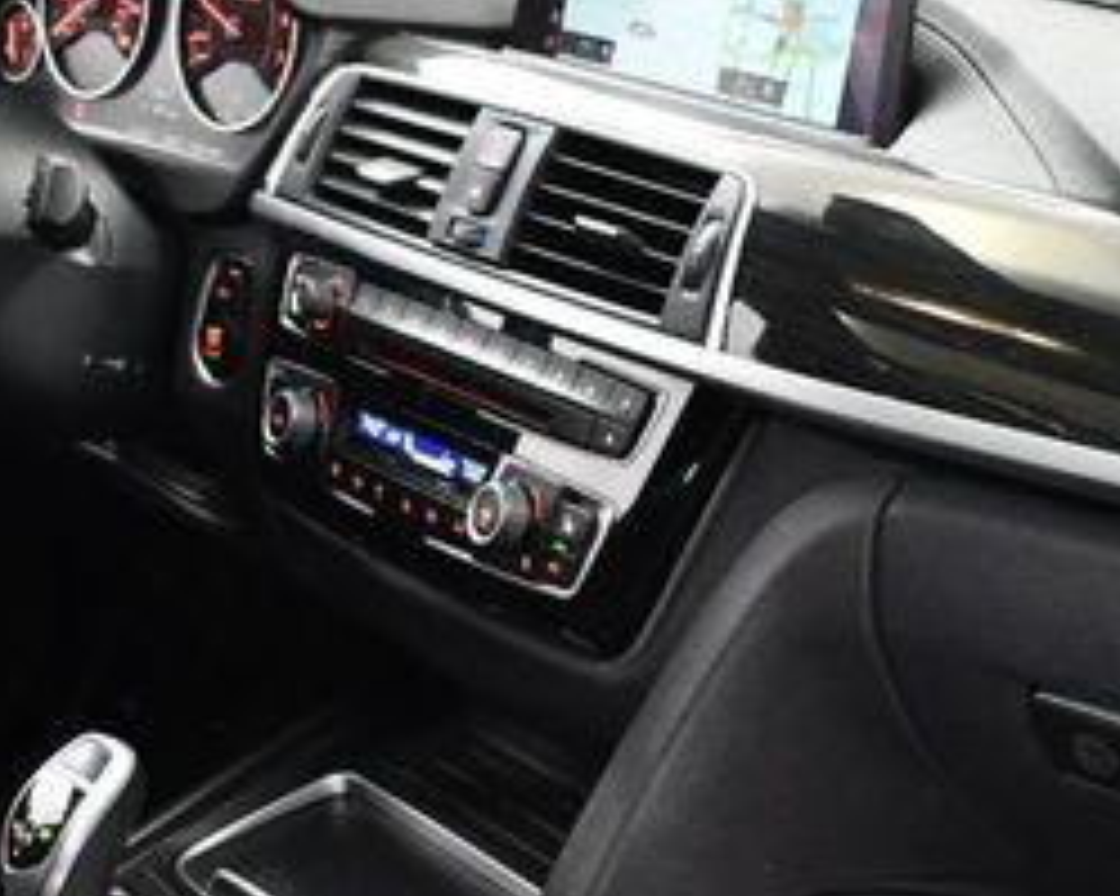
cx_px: 765
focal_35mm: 87
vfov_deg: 17.6
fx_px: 2883
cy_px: 637
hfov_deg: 21.9
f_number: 3.5
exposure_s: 1/80
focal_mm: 18
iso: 3200
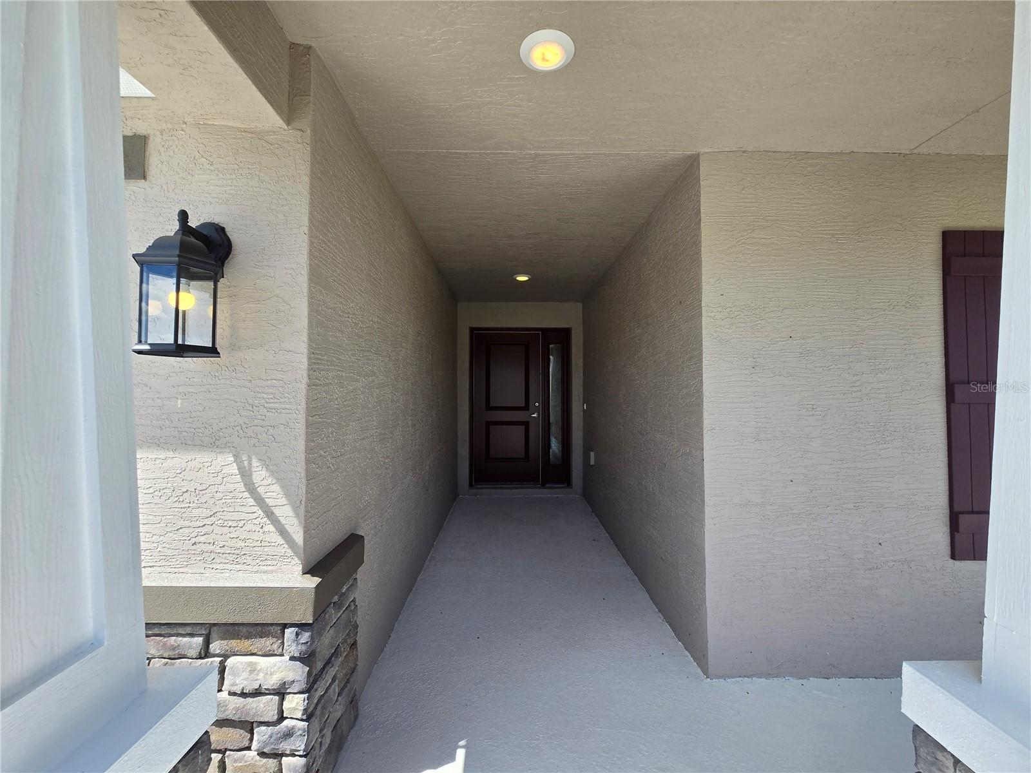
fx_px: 387
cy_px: 386
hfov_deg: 106.2
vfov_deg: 89.9
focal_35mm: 13
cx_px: 516
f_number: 2.2
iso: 50
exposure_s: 1/1067
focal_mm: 2.2
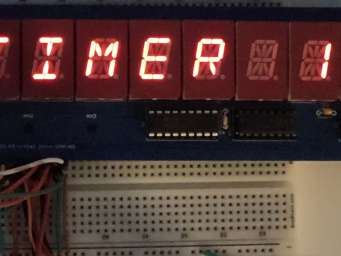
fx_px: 2029
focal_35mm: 206
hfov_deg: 9.6
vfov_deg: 7.2
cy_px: 191
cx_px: 29
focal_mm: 7
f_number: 2.4
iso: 1250
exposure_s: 1/30
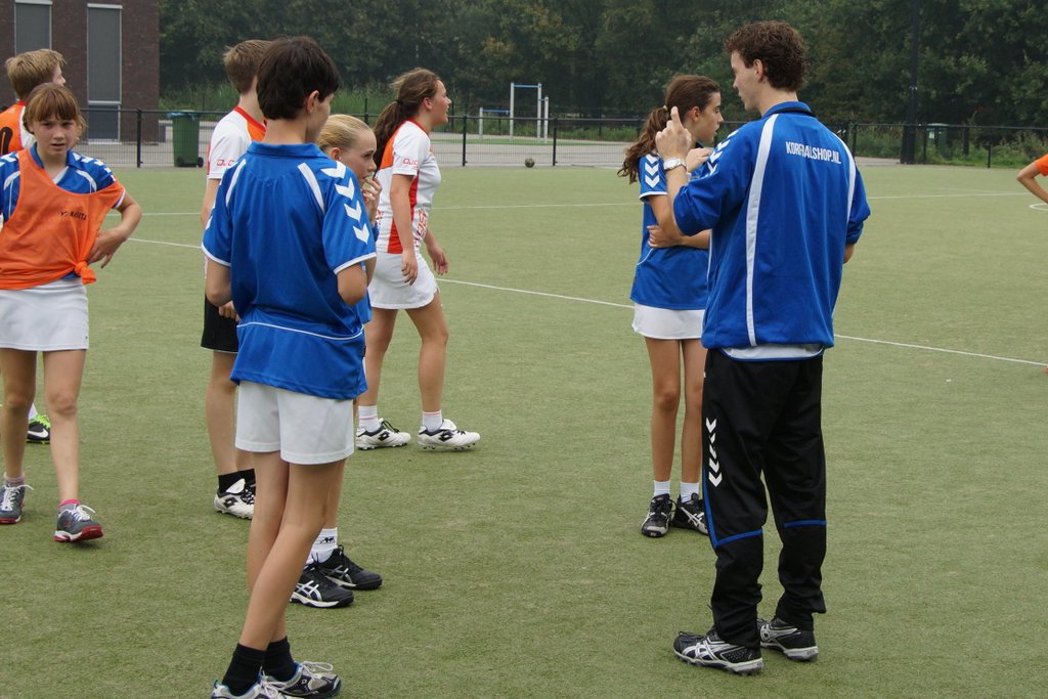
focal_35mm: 52
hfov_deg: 37.8
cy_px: 350
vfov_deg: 25.8
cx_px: 524
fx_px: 1528
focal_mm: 35
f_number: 6.3
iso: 400
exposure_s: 1/800
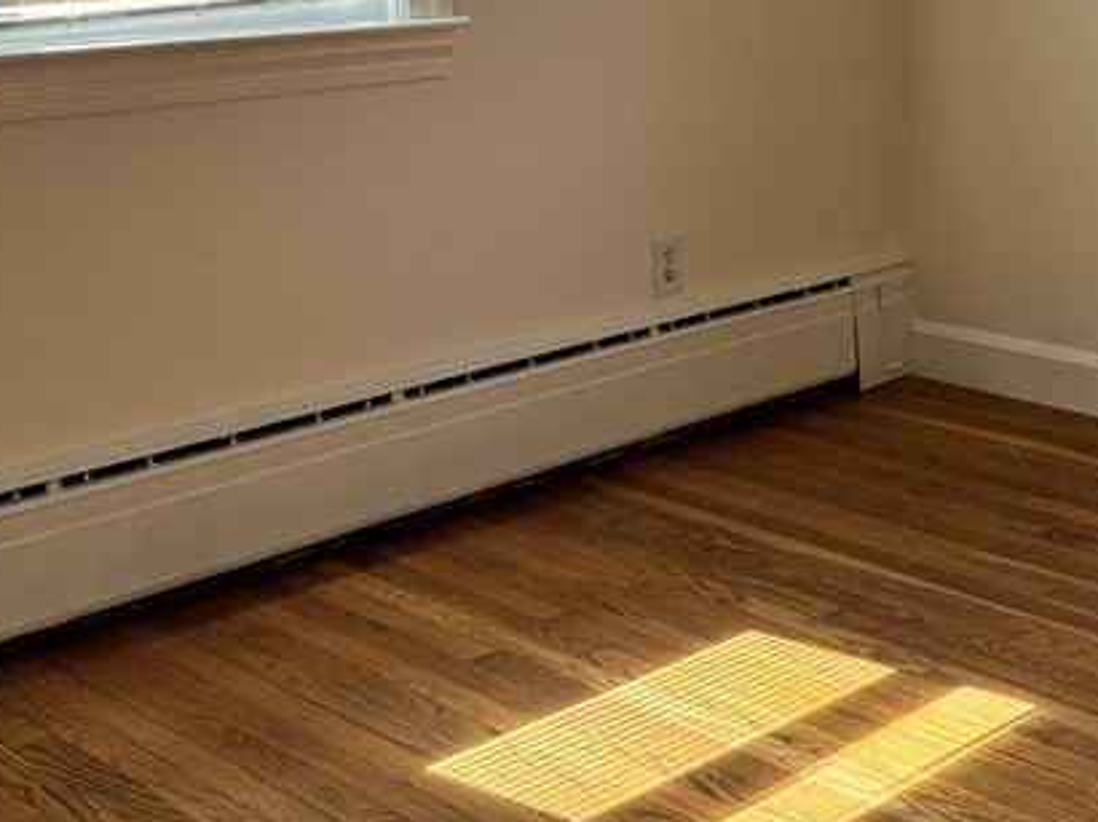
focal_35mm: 60
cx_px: 817
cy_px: 59
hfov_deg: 31.6
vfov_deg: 23.6
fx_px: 1902
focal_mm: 6.76
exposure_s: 1/121
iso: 125
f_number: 1.78
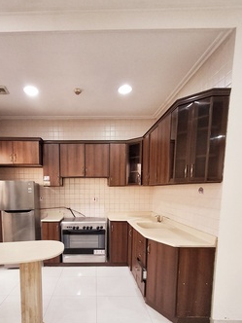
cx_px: 91
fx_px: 205
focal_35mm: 22
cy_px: 214
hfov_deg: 60.3
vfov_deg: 74.2
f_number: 2.2
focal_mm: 1.64
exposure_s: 1/33
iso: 200
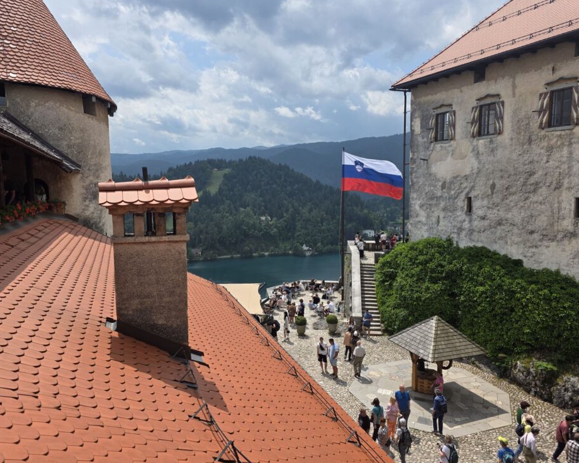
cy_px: 238
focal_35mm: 25
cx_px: 264
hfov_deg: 68.0
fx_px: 428
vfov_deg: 56.8
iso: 80
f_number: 1.7
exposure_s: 1/7626
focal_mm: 6.3
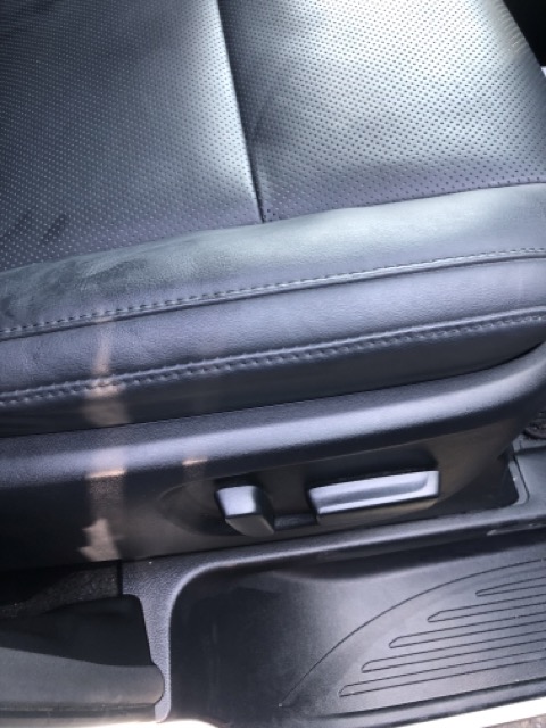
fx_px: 589
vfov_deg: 63.4
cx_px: 273
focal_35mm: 28
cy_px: 364
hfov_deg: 49.7
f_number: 1.8
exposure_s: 1/20
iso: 40
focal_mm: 3.99
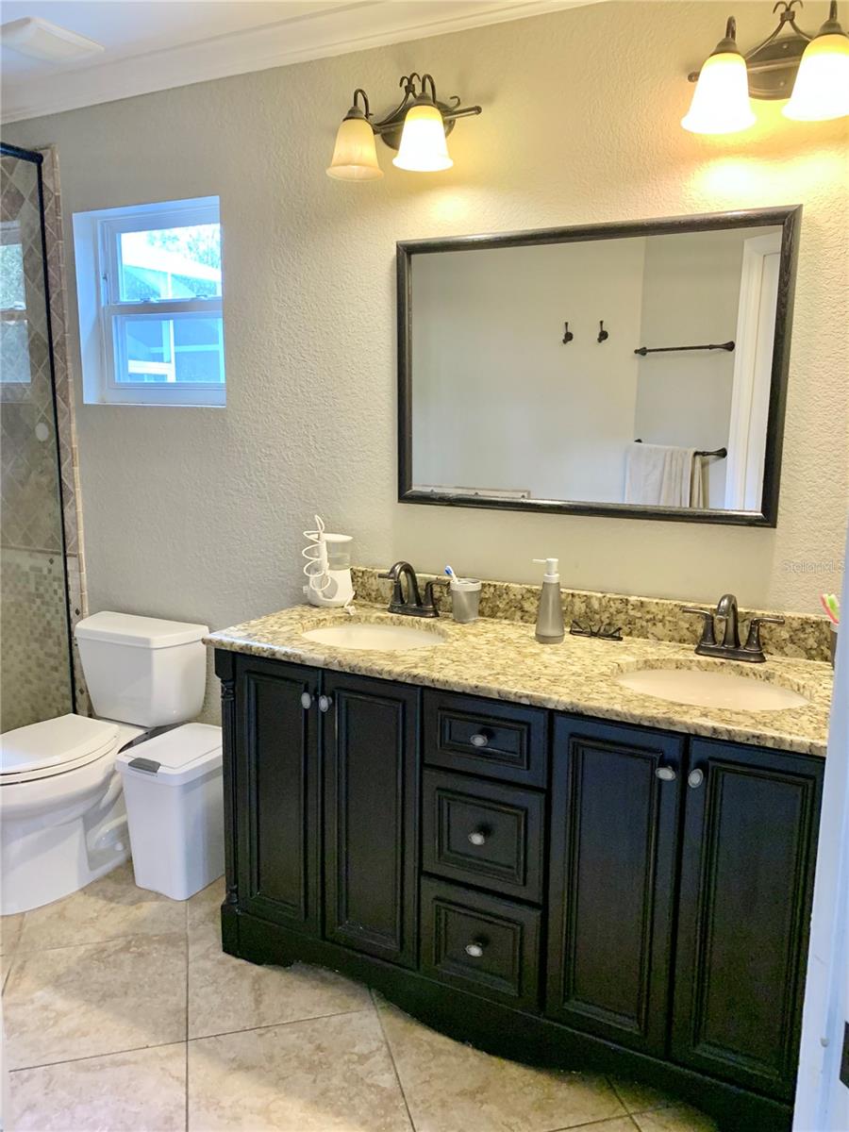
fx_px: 850
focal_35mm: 26
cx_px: 424
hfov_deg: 53.1
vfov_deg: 67.3
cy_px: 566
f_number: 1.8
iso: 200
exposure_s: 1/60
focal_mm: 4.25
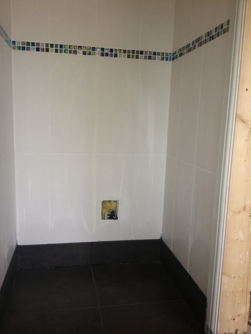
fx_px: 338
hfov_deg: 40.7
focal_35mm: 35
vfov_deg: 52.6
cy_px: 167
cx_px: 126
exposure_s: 1/20
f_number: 2.4
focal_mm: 4.28
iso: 125
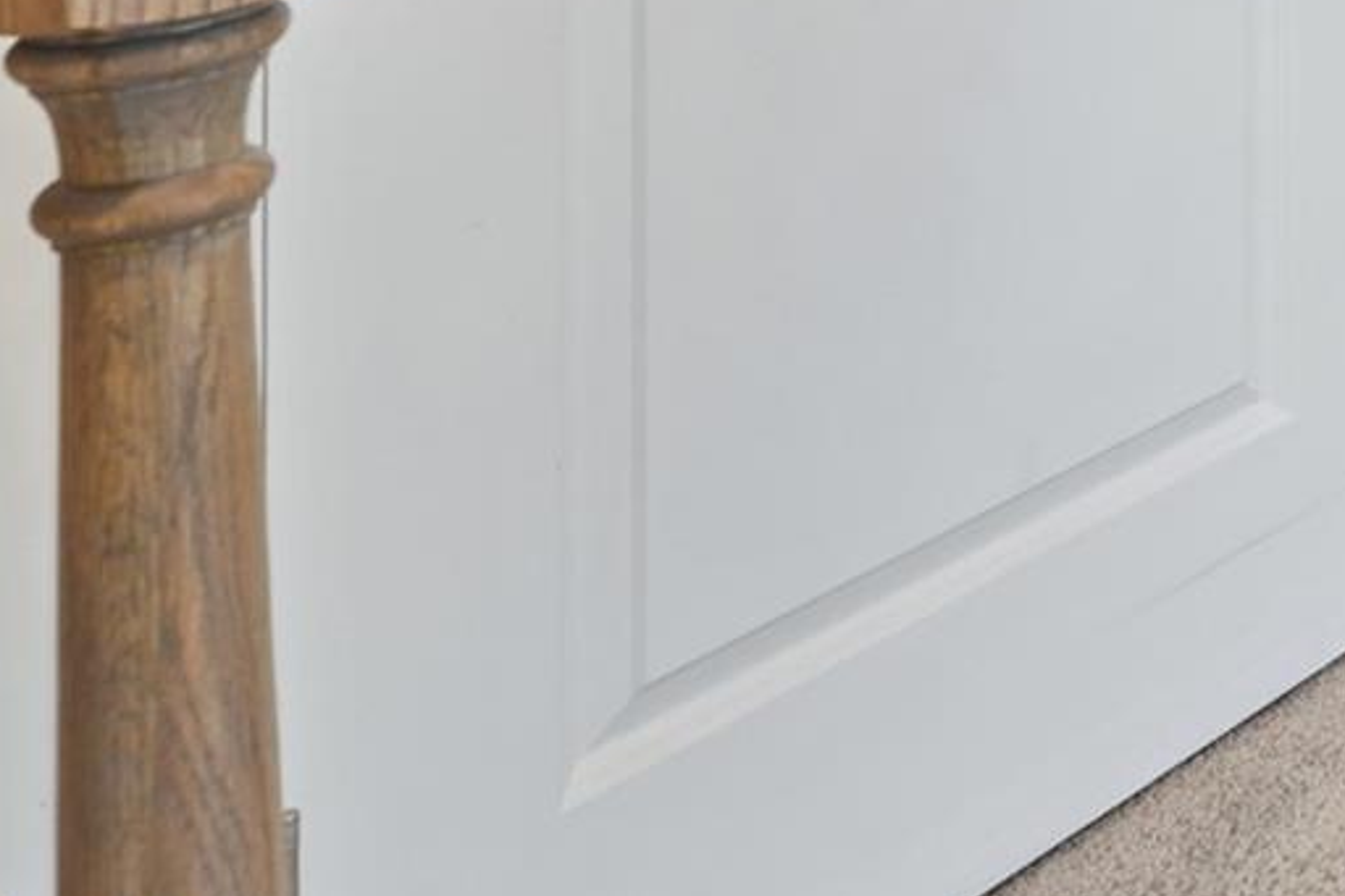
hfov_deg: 19.5
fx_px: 2390
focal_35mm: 64
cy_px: -679
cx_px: 2624
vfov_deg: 17.5
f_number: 8
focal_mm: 16
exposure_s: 1/2.5
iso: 250
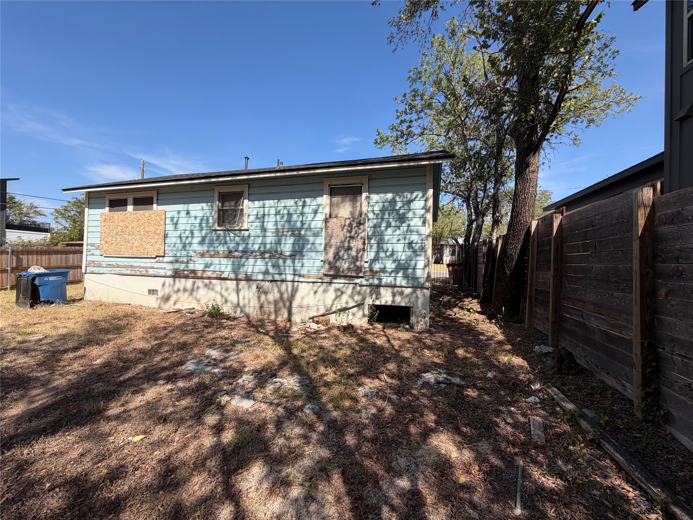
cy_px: 260
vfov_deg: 85.7
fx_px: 280
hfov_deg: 102.1
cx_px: 346
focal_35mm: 14
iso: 32
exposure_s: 1/770
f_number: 2.2
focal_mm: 2.22
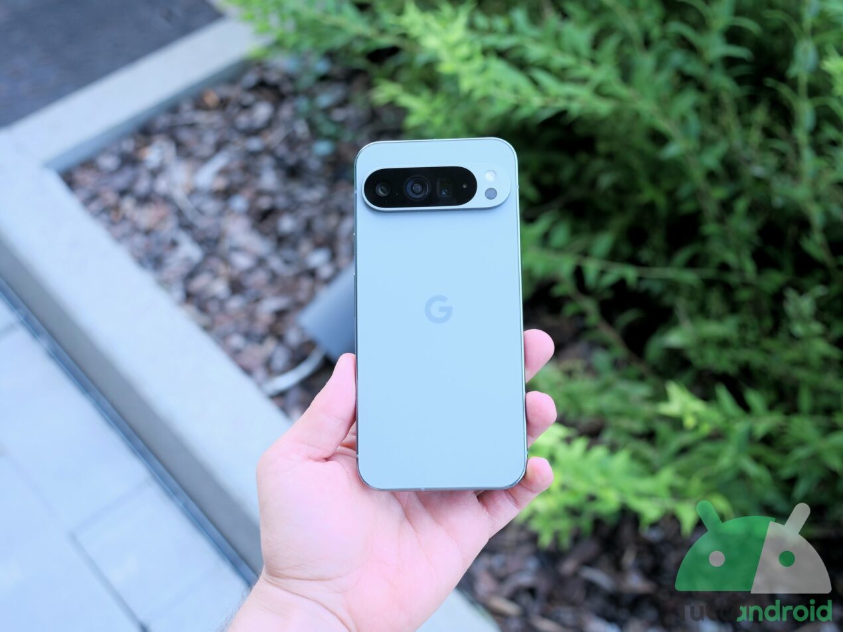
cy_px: 316
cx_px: 422
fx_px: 1120
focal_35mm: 46
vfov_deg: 31.5
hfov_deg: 41.2
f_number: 2.8
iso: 200
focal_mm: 23
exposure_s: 1/100
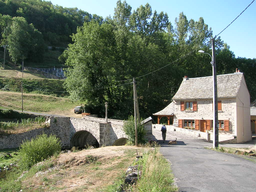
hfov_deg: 52.6
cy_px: 96
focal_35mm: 35
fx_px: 259
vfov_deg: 40.7
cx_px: 128
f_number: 4.8
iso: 50
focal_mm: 5.4
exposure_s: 1/156
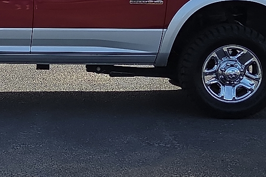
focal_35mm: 104
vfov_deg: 13.0
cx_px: -14
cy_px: 10
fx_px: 768
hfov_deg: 19.0
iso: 25
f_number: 1.8
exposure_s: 1/2000
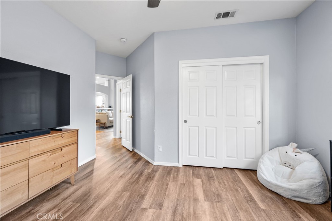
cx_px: 166
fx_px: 129
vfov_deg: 81.2
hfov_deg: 104.2
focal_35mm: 14
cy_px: 110
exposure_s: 1.3
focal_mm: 14
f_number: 8
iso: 100
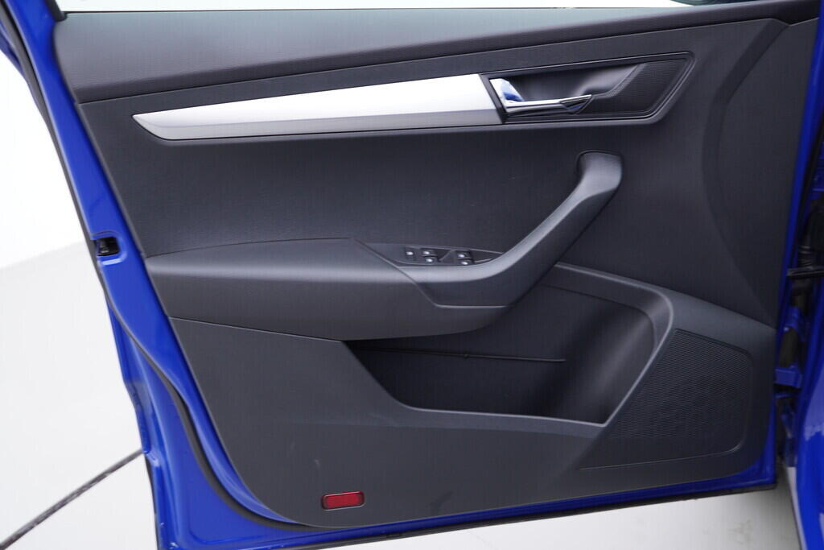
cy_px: 275
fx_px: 824
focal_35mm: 36
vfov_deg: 36.9
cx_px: 412
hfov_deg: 53.1
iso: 125
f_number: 2.8
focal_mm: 24
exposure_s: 1/40
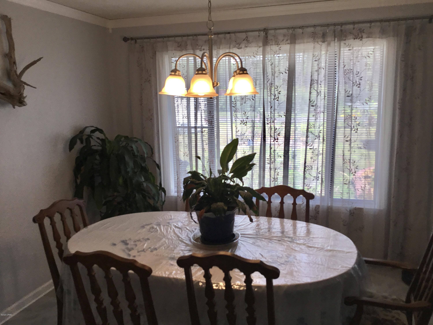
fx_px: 388
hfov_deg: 58.4
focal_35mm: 31
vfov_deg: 45.4
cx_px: 216
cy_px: 162
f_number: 2.4
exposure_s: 1/120
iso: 40
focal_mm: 3.3
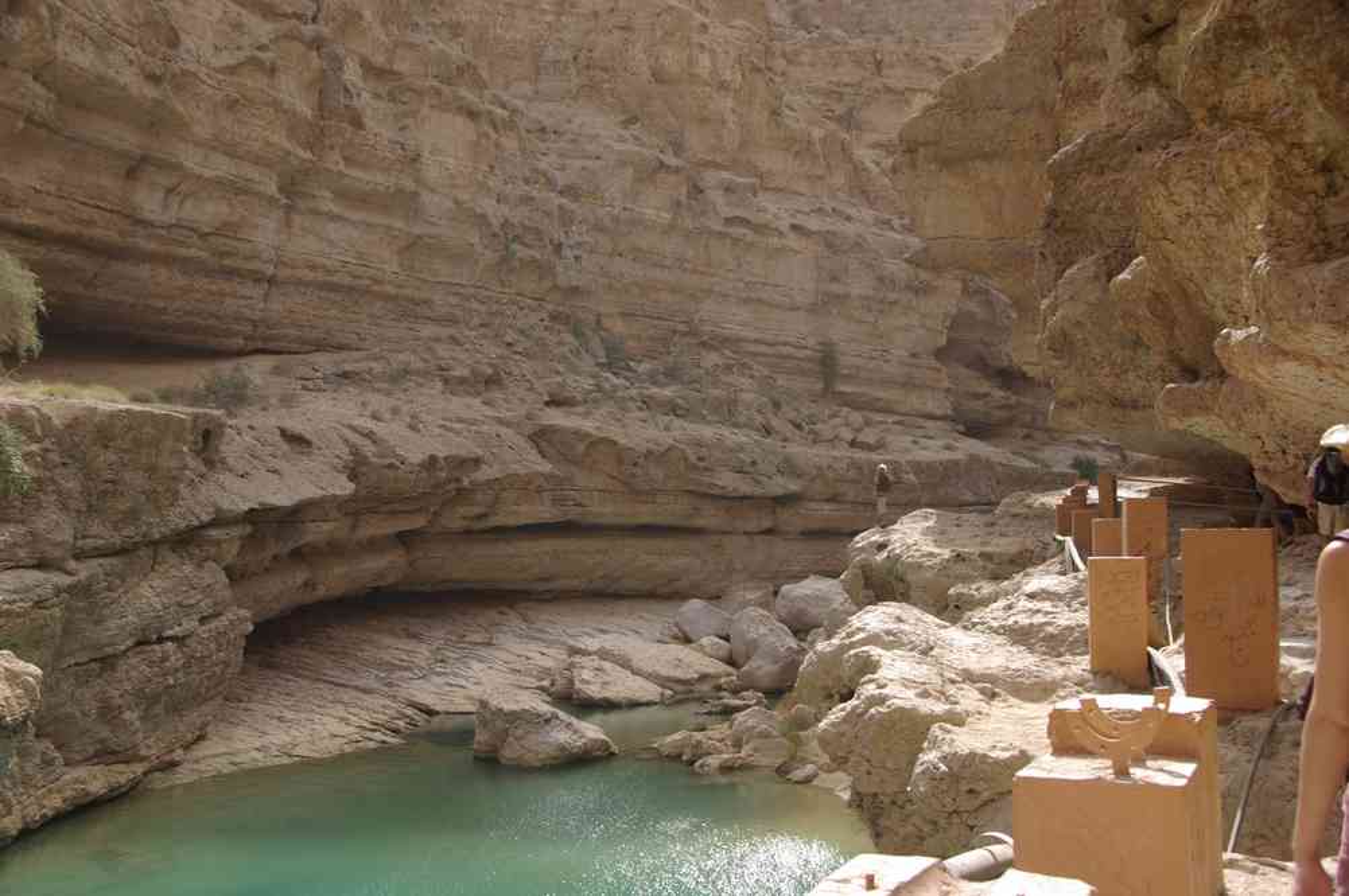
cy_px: 448
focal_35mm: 40
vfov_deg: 33.1
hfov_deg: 48.1
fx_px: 1510
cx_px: 674
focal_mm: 26.9
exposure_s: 1/125
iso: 100
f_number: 6.7
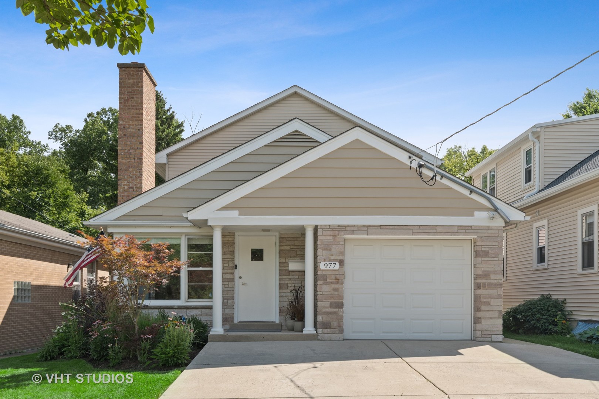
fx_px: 499
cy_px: 200
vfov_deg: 43.6
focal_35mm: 30
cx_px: 300
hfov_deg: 61.9
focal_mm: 20
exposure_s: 1/160
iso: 200
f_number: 10
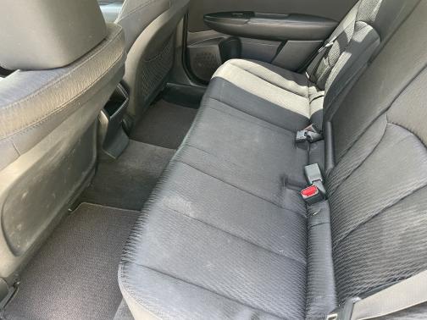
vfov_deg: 53.1
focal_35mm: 26
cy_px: 160
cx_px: 214
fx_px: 321
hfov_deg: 67.3
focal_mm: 4.2
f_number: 1.6
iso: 160
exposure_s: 1/60
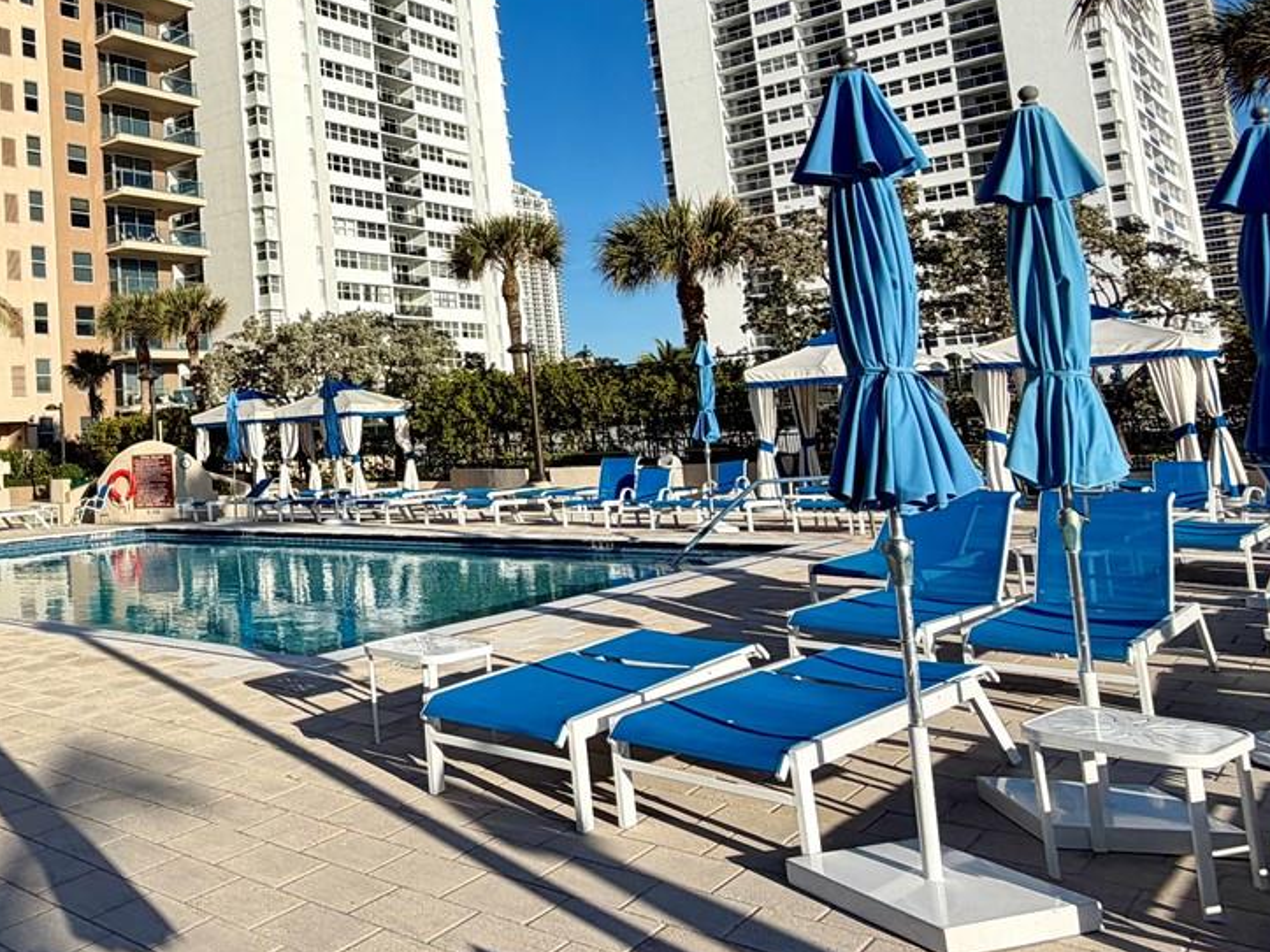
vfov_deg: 44.8
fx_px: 1137
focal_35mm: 31
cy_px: 325
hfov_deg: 50.3
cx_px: 79
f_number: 2.2
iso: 20
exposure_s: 1/1285
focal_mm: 2.22
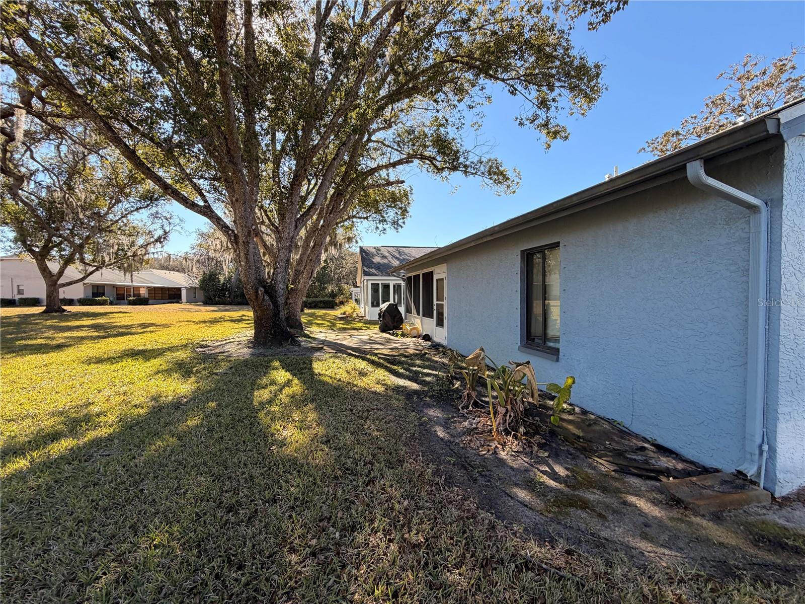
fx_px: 326
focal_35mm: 14
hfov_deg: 102.1
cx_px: 402
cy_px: 302
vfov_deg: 85.7
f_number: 2.2
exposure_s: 1/502
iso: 64
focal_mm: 2.22
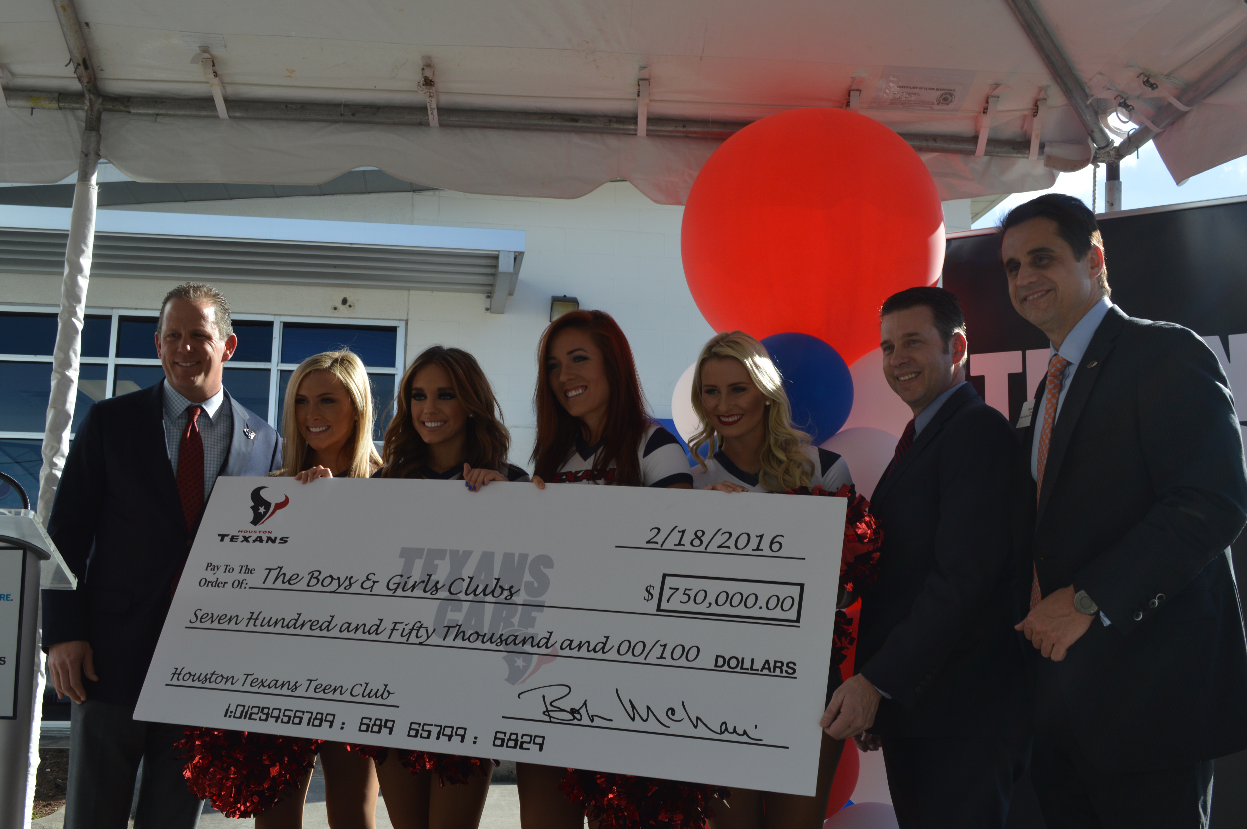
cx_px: 624
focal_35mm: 36
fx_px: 1246
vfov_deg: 36.8
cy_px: 414
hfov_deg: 53.2
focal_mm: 24
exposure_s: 1/200
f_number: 7.1
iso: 100
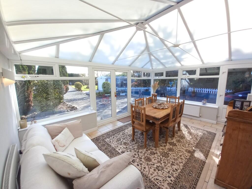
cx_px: 126
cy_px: 94
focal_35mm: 13
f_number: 2.2
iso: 40
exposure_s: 1/192
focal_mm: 1.13
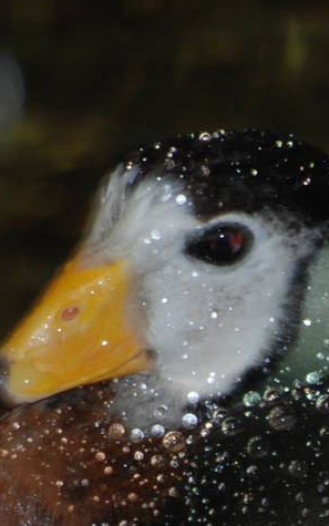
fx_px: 22172
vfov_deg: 1.4
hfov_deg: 0.8
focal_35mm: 1546
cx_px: 501
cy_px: 531
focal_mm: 300
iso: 250
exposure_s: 1/60
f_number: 5.6
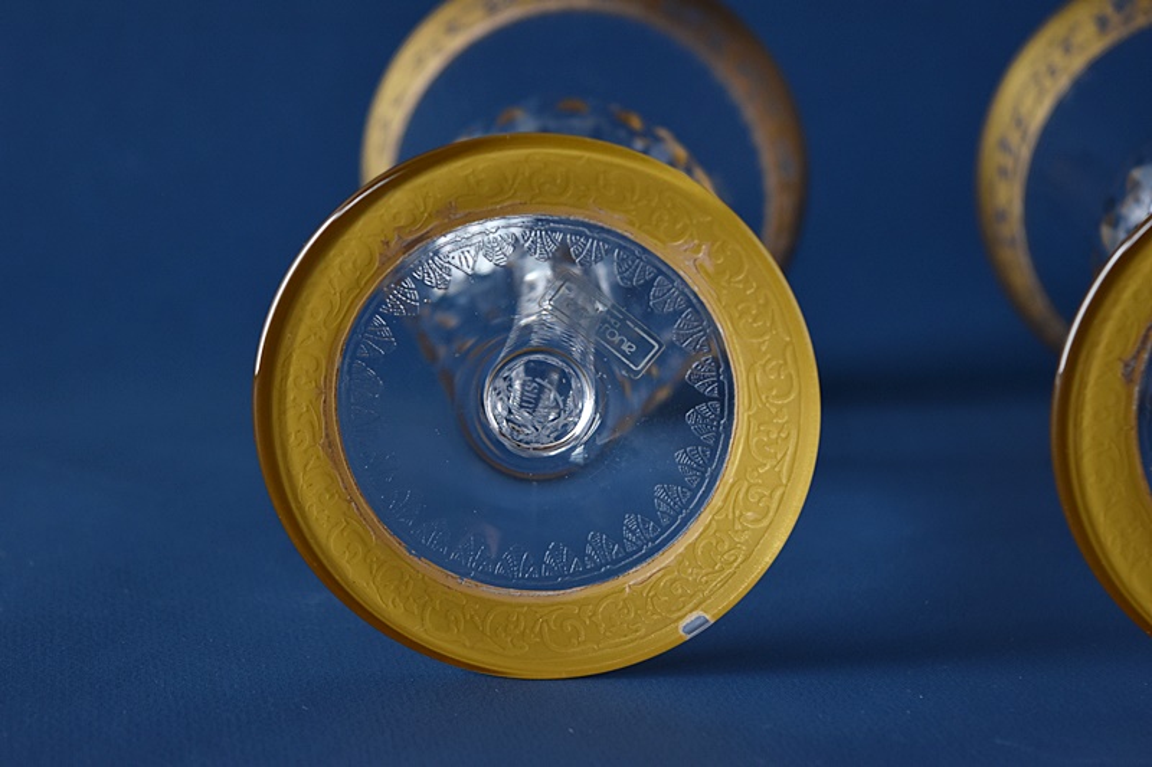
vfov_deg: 16.5
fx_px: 2639
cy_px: 384
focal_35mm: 82
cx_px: 576
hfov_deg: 24.6
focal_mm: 55
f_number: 5.6
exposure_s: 1/13
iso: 800
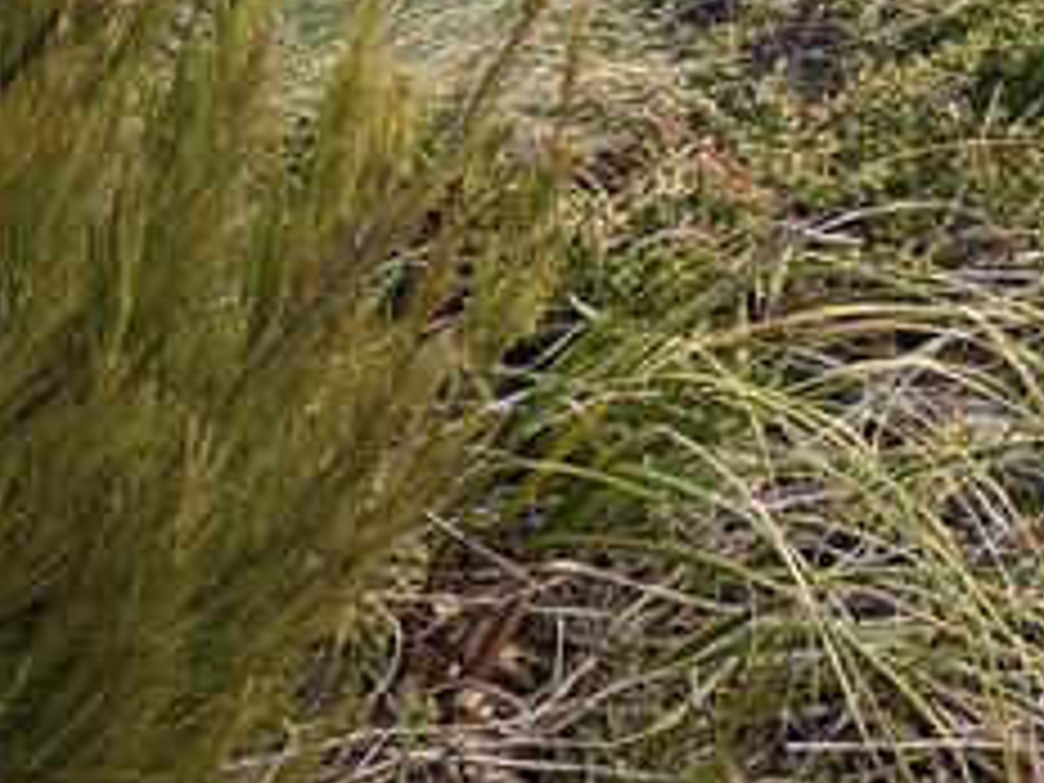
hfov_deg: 16.4
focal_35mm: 106
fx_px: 3197
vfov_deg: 13.2
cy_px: -387
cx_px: 1688
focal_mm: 6.76
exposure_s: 1/2703
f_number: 1.78
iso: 100
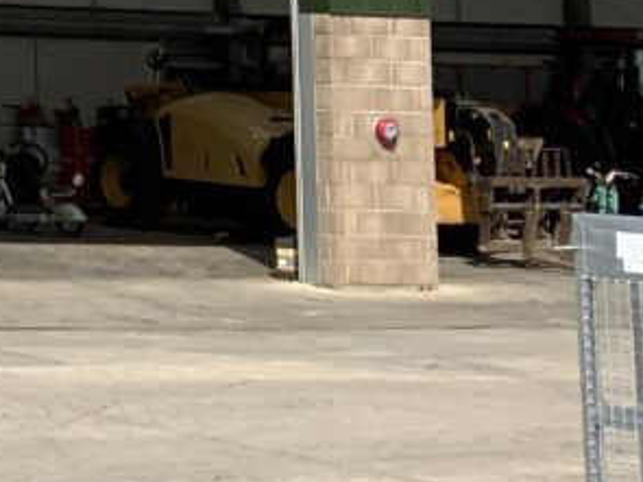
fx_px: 2340
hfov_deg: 13.2
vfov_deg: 11.3
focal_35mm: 126
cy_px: -257
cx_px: -695
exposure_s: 1/2667
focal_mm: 3
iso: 20
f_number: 1.8
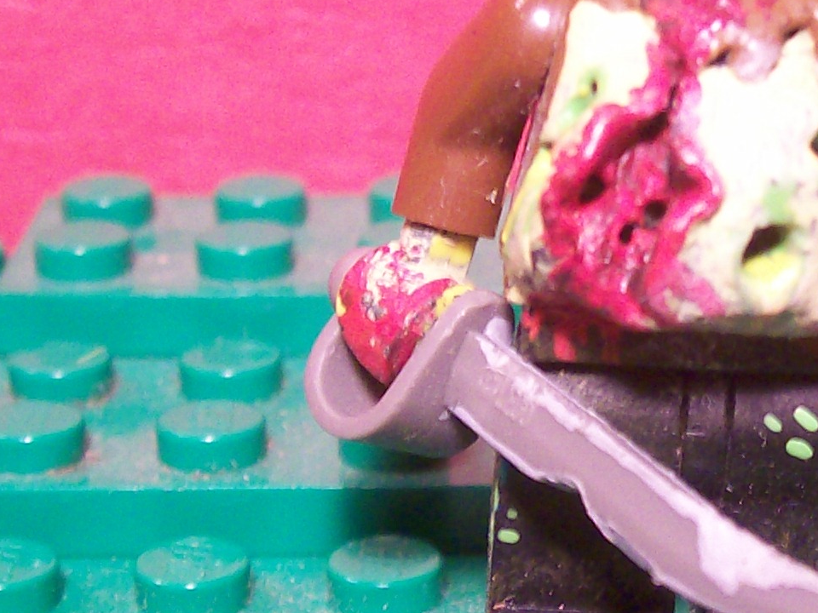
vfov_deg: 13.2
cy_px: 276
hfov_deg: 17.4
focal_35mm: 112
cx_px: 665
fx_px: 2647
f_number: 2.8
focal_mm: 5.8
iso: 160
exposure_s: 1/11
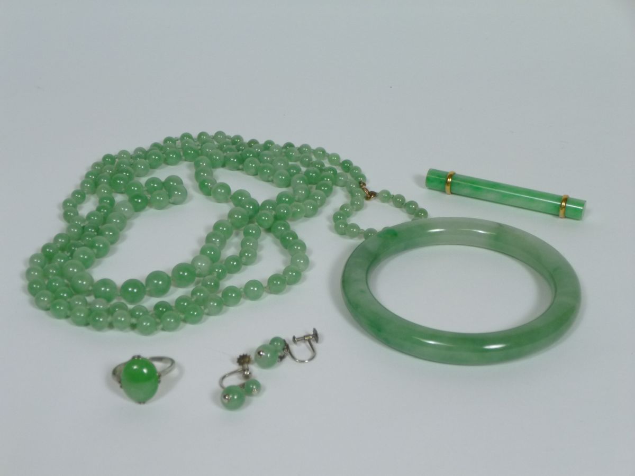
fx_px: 1174
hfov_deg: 30.3
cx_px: 318
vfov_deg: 22.9
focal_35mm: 64
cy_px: 238
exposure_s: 1/80
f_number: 4.5
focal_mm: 11.5
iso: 200
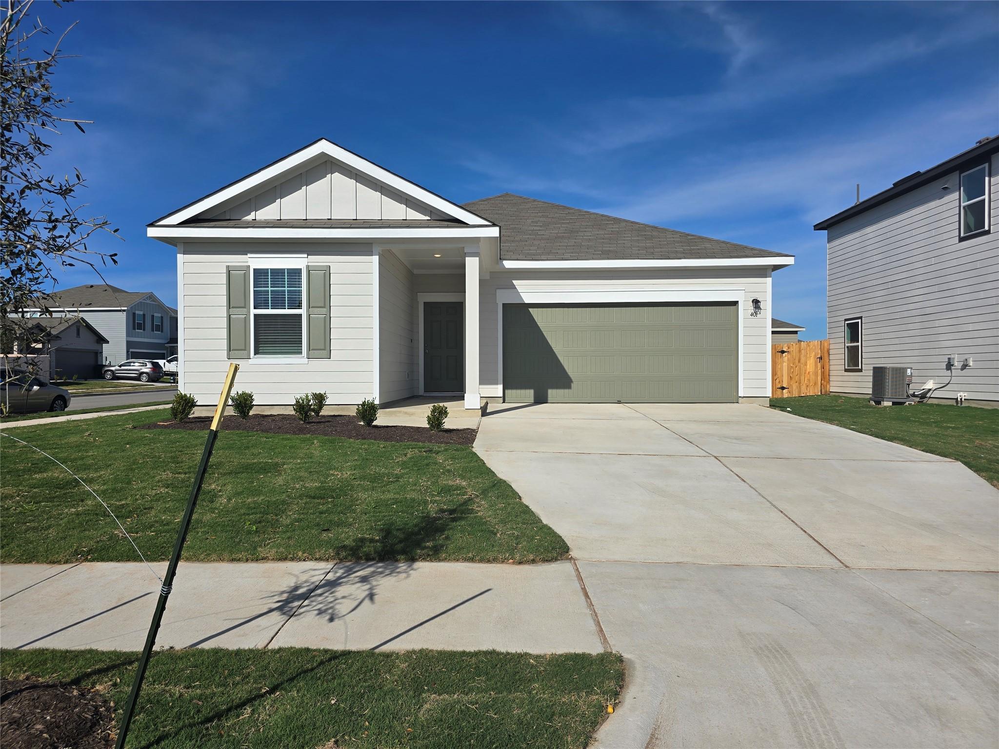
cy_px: 374
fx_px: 664
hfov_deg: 73.9
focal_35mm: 23
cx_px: 500
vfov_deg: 58.9
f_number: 1.7
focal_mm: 6.3
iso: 12
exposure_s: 1/1695
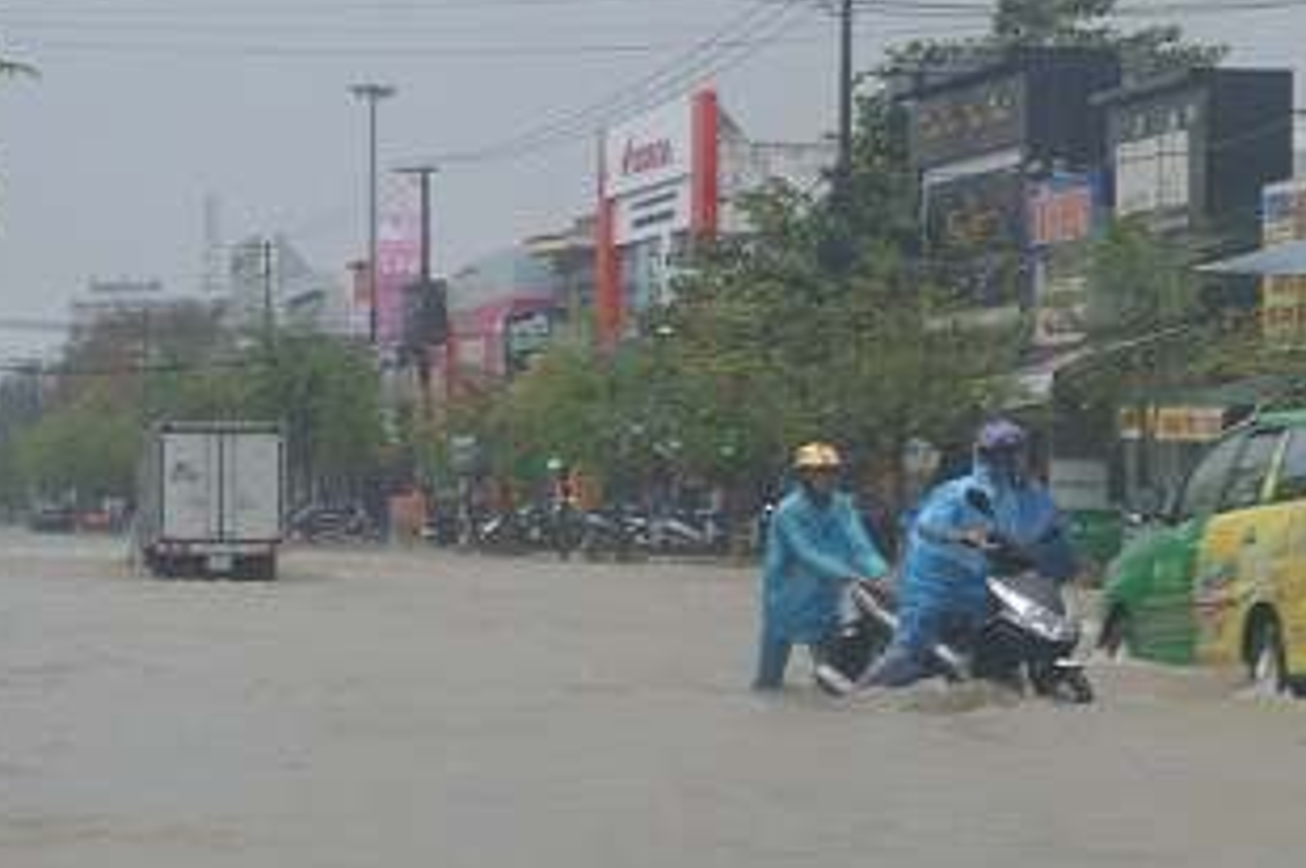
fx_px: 5214
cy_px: 662
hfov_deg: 14.2
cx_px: 912
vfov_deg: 9.5
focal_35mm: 144
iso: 250
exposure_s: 1/100
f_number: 5.6
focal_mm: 55
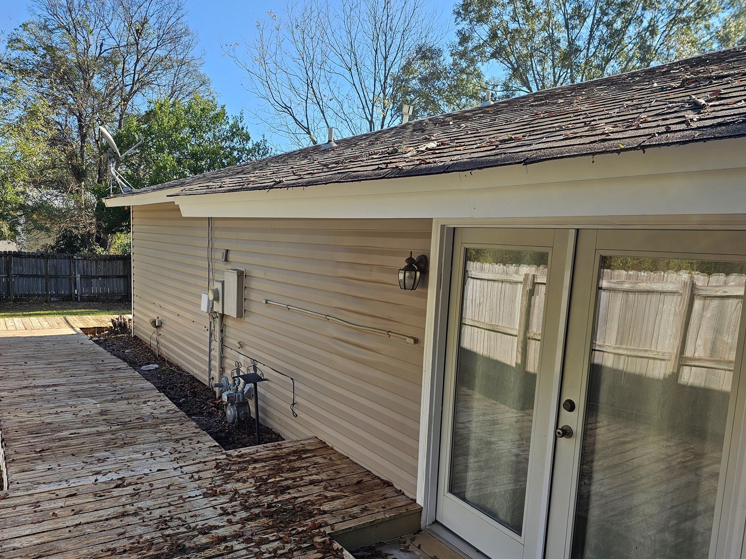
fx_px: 582
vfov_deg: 51.2
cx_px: 348
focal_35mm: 27
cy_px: 312
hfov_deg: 65.3
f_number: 1.7
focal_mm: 6.3
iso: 10
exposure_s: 1/227
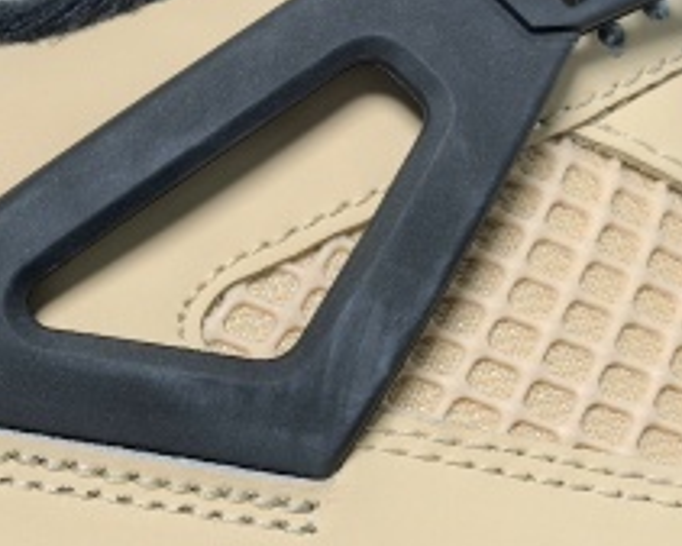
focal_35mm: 100
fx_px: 2019
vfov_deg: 15.2
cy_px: 481
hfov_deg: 18.3
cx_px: -107
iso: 50
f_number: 2
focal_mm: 6.98
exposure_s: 1/417
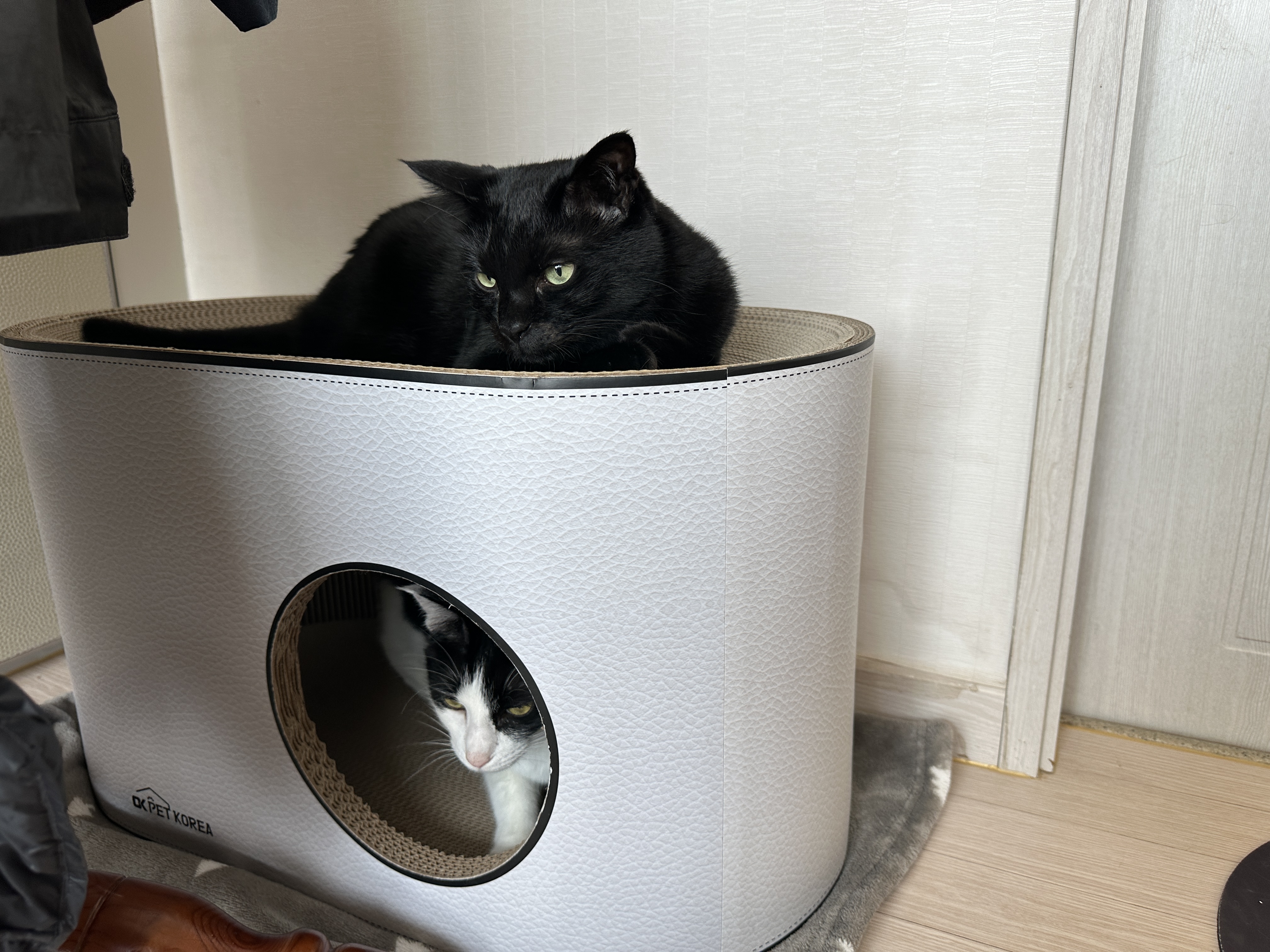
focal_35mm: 24
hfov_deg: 71.6
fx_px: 881
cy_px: 476
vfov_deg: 56.8
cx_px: 635
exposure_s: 1/121
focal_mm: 6.86
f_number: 1.78
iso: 100
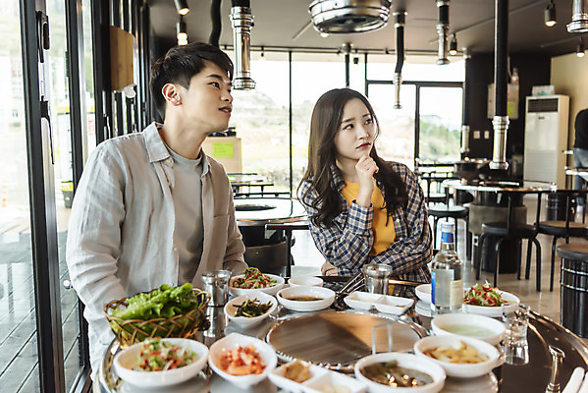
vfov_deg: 41.2
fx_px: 523
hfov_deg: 58.7
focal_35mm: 32
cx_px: 294
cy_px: 196
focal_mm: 32
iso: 400
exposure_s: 1/500
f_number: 2.8
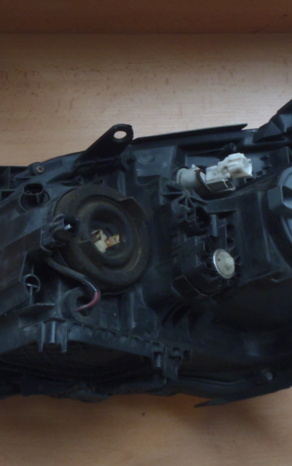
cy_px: 232
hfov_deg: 24.4
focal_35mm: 53
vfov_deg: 38.2
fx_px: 675
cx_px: 136
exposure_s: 1/8
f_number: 4.7
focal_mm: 6.64
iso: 400
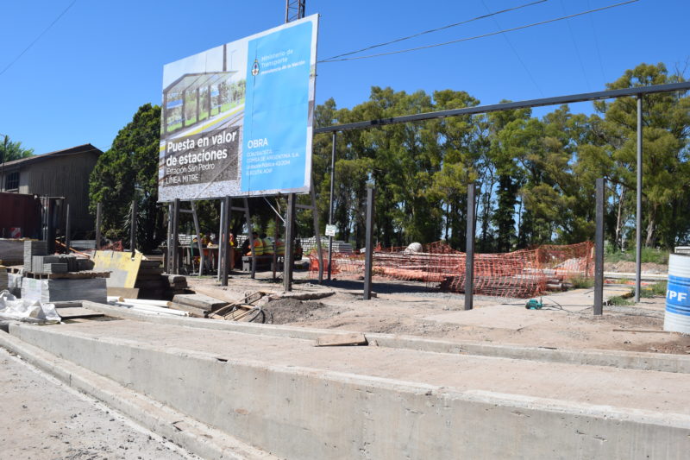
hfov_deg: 67.4
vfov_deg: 47.9
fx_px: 517
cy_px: 230
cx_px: 345
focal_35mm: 27
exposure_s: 1/320
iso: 200
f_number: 9
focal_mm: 18
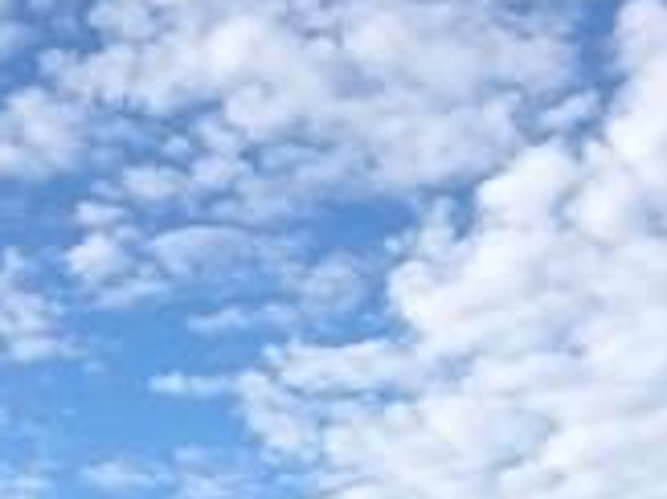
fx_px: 2118
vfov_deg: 12.9
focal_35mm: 110
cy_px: 704
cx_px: 25
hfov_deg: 17.5
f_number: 1.8
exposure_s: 1/1245
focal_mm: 3.99
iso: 20
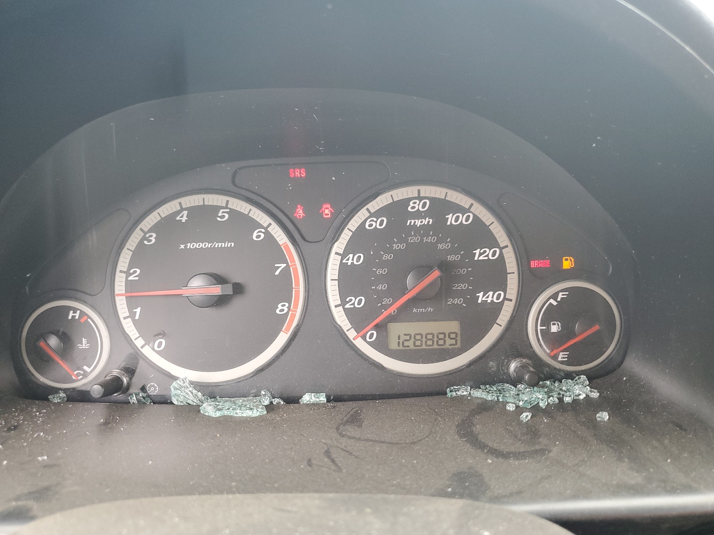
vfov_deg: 53.1
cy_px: 268
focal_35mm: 26
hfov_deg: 67.3
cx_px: 357
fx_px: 536
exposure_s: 1/120
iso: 97
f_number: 1.5
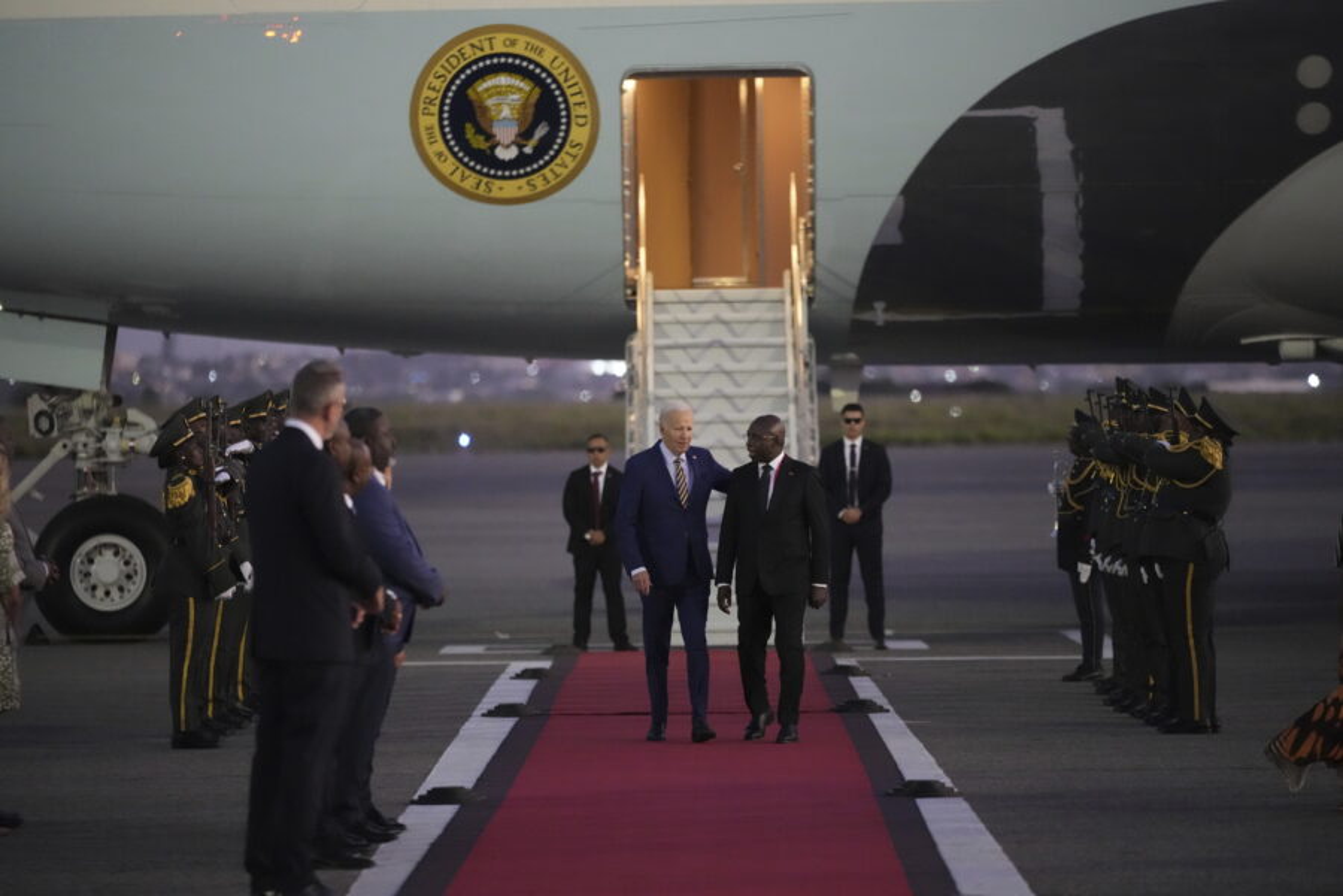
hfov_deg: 10.3
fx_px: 7461
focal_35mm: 200
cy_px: 448
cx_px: 672
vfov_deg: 6.9
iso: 12800
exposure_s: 1/320
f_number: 2.8
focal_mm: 200
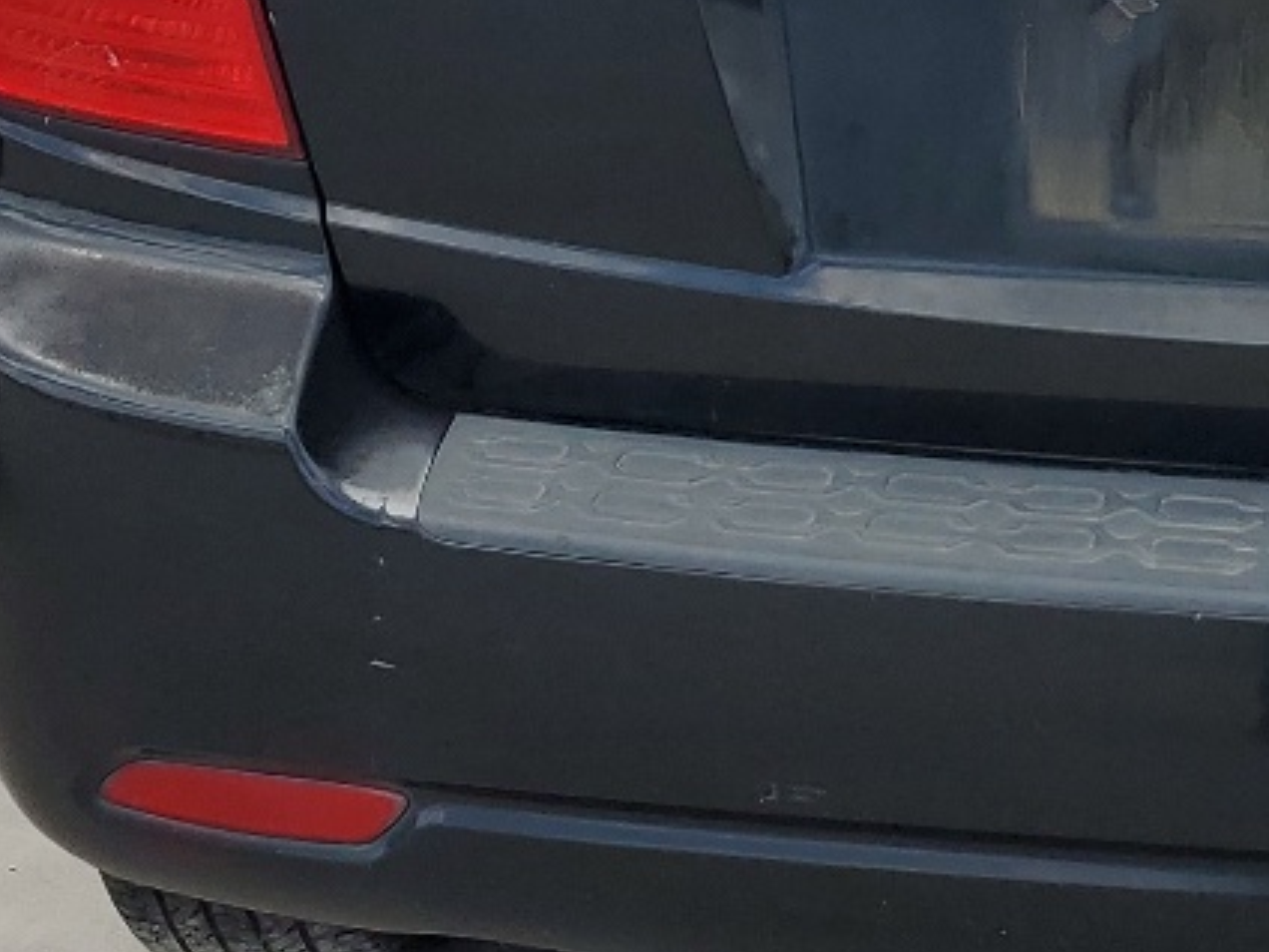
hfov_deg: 19.4
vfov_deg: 15.0
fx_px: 3593
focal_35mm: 98
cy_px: 183
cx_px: 1281
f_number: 1.5
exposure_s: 1/2500
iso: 50
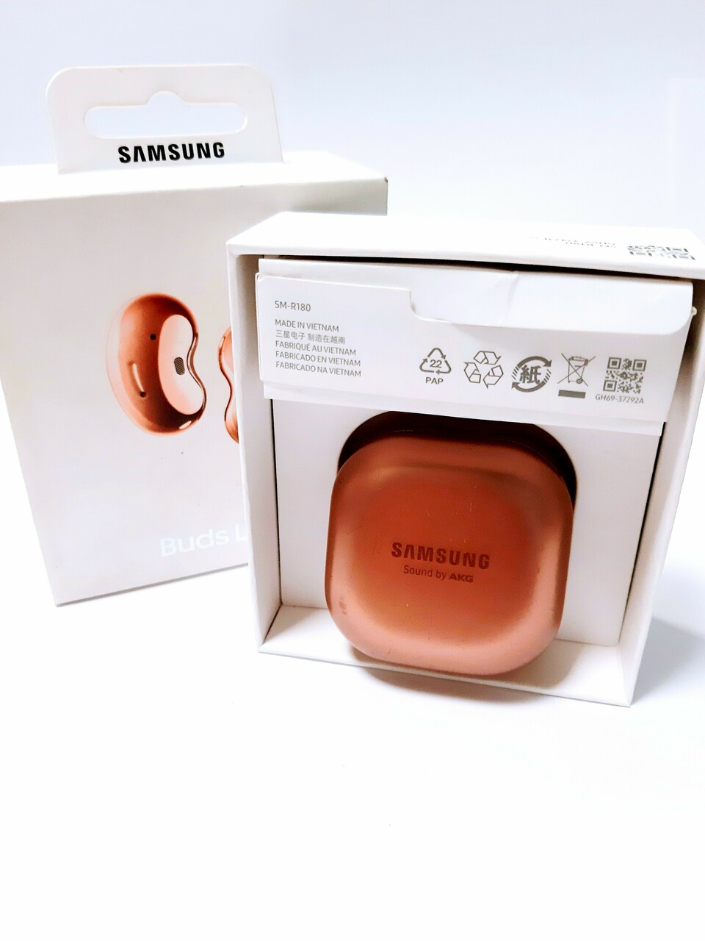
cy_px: 470
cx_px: 352
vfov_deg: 65.3
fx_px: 733
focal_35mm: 27
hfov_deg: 51.4
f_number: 1.7
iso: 160
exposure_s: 1/50
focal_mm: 3.93
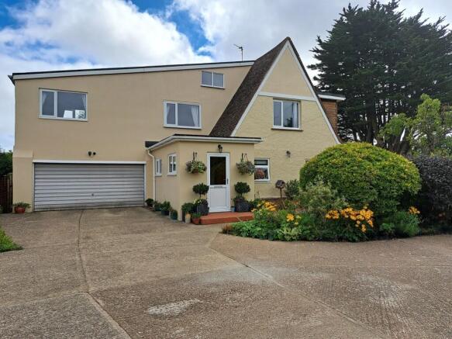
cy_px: 170
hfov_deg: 71.6
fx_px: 313
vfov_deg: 56.8
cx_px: 226
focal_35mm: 24
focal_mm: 5.23
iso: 50
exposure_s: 1/1245
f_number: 1.8
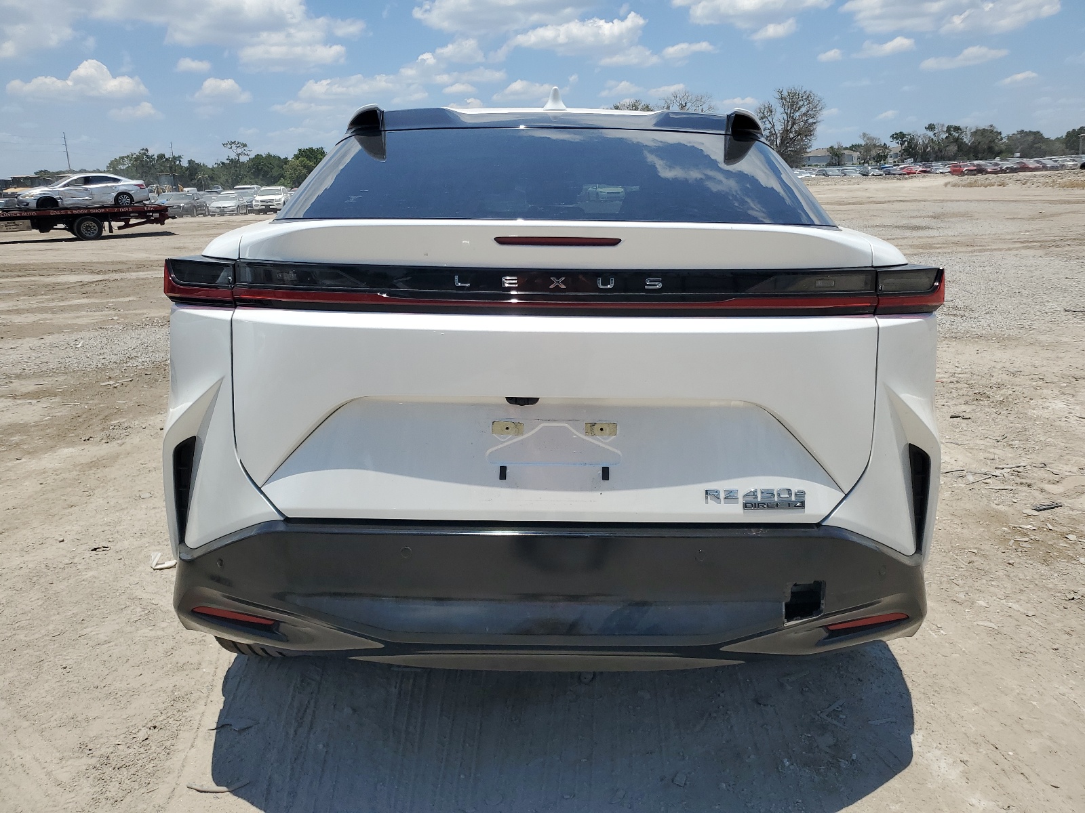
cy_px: 406
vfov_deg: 53.1
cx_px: 542
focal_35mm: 26
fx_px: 815
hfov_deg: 67.3
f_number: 1.5
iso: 50
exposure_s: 1/5000
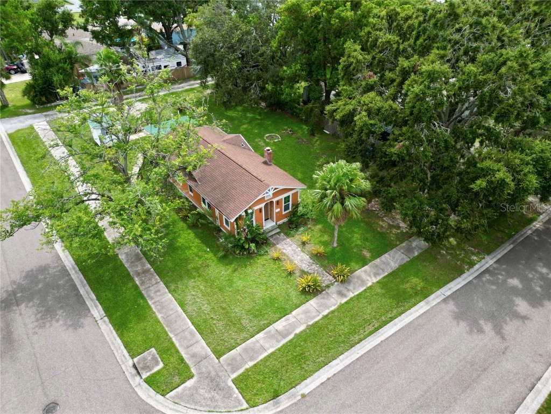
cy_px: 207
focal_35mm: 24
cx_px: 276
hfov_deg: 71.6
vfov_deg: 56.8
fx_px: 382
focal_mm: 6.72
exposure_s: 1/1250
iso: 100
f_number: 1.7
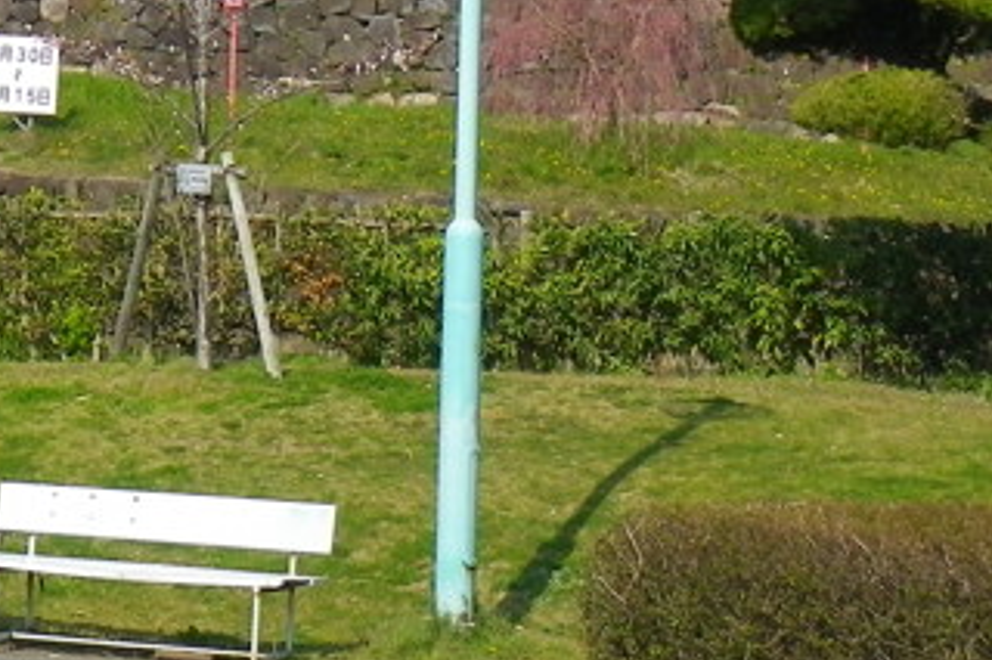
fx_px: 4682
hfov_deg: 11.9
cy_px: -177
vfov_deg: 8.0
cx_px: -46
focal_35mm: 170
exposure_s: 1/320
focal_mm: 9.1
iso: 80
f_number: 5.3
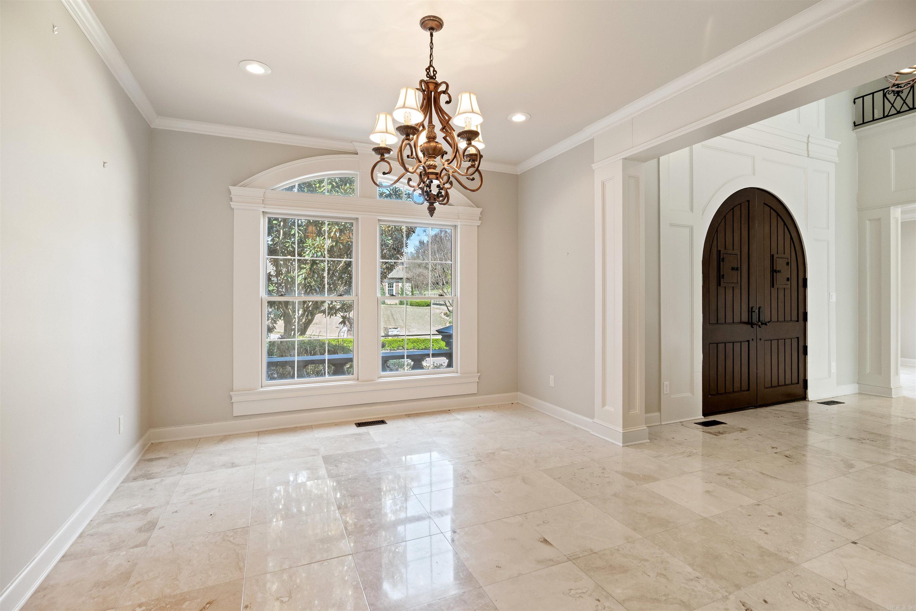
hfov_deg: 96.7
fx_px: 407
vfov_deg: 73.7
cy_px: 306
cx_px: 458
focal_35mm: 16
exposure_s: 1/30
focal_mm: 16
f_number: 5.6
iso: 1250
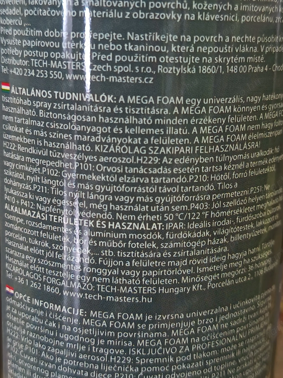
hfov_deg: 25.2
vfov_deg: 33.2
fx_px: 632
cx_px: 142
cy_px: 189
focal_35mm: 58
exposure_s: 1/25
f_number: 1.75
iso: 2731
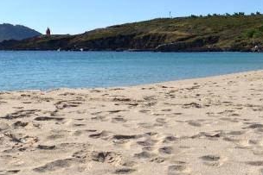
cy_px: 49
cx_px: 151
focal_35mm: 71
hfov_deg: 28.4
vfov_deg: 19.1
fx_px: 519
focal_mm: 27
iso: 160
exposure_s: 1/400
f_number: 10
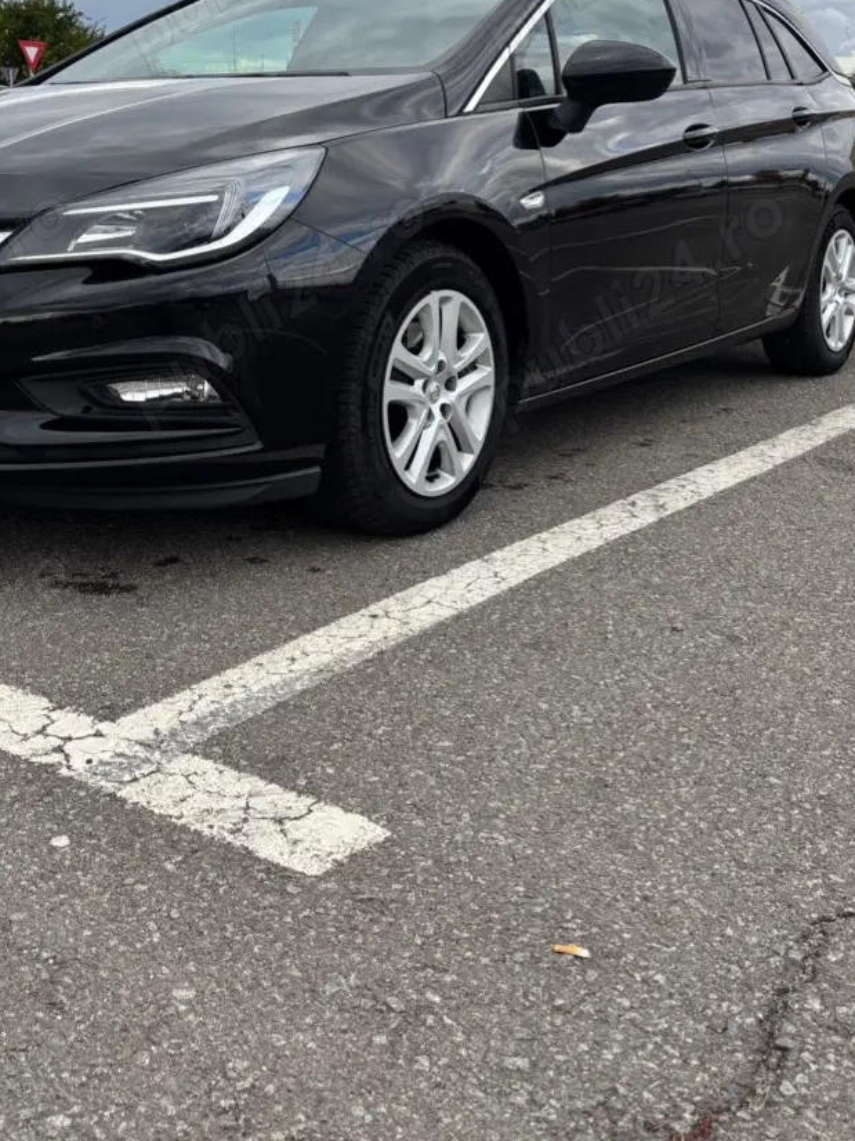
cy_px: 362
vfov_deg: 44.0
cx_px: 369
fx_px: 1384
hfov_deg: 34.3
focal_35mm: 42
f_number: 1.6
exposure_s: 1/758
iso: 50
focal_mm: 5.96
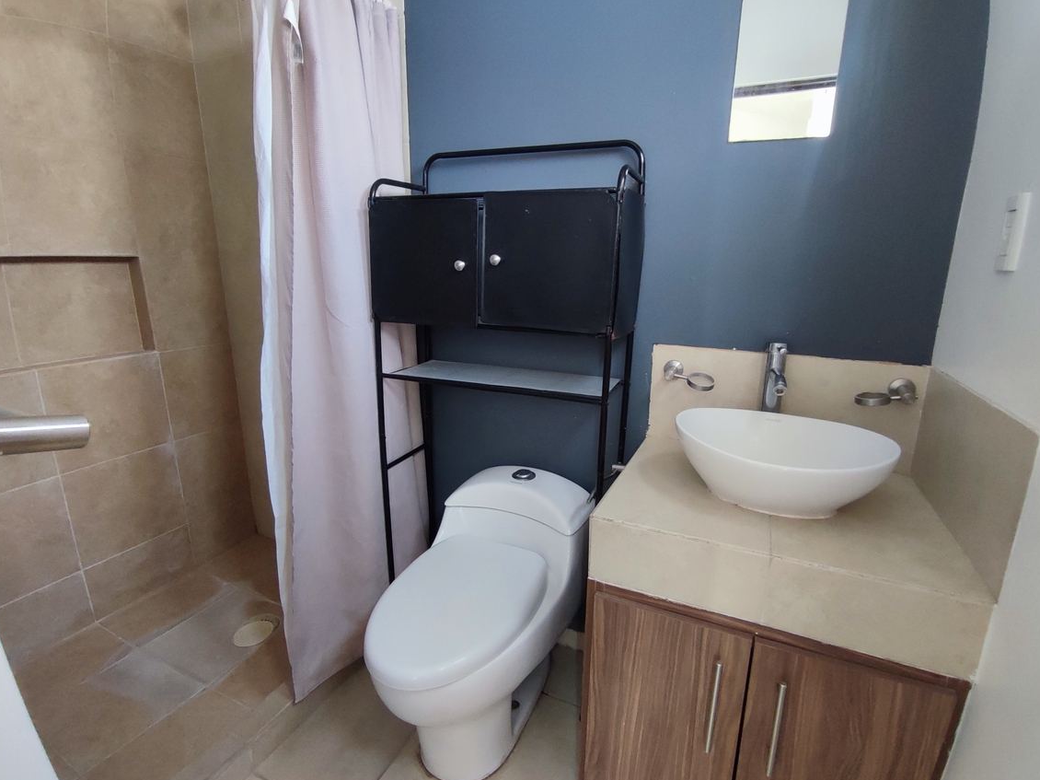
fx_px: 511
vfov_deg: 74.7
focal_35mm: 17
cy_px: 384
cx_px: 529
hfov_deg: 91.0
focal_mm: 1.65
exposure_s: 1/30
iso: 308
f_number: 2.2
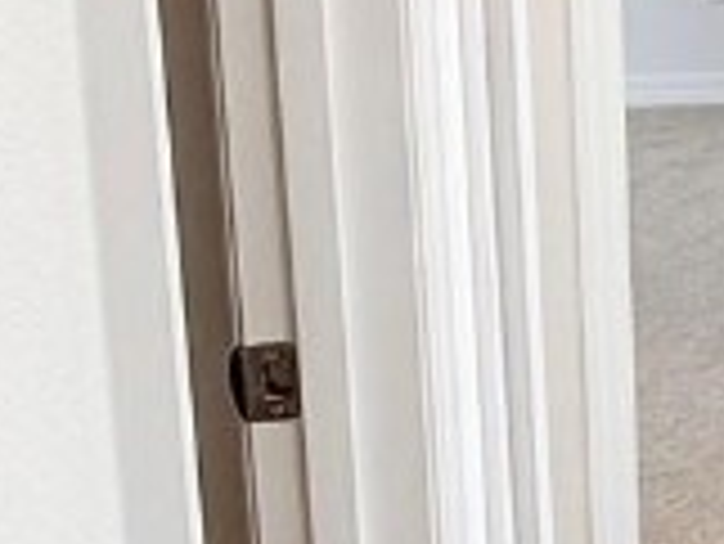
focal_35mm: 89
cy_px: 81
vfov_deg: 16.5
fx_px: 1863
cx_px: 1120
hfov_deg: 19.0
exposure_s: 1/120
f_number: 2.2
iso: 80
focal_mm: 2.22
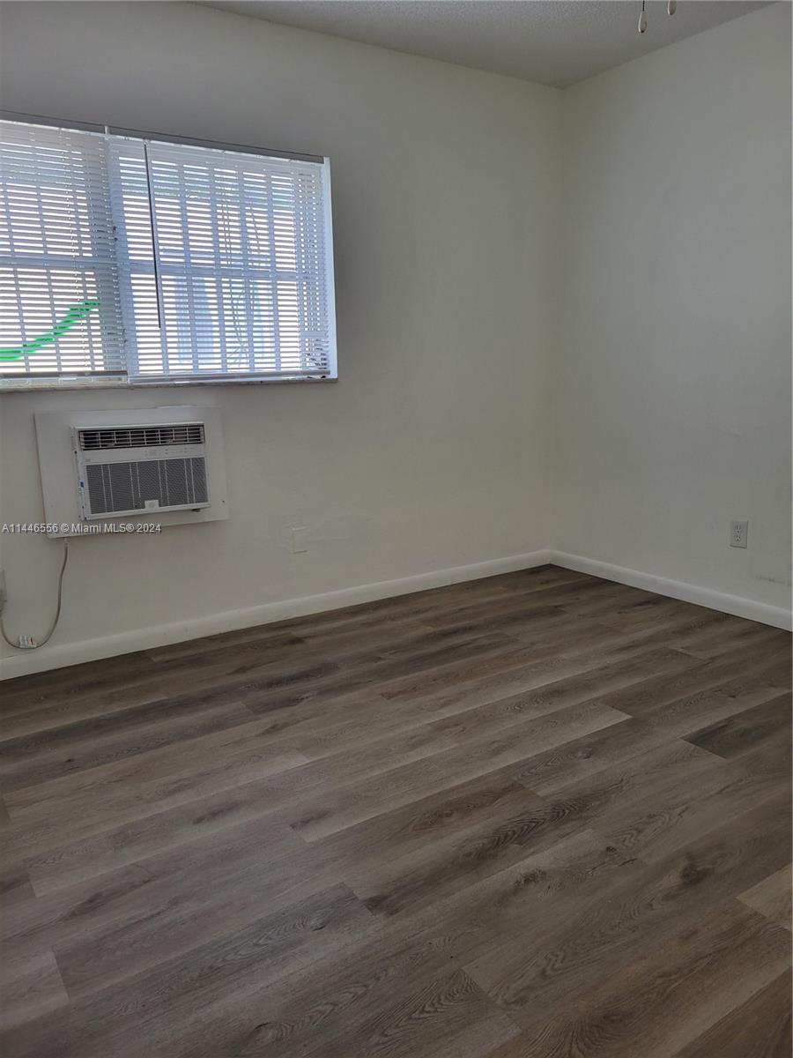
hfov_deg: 53.1
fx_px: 794
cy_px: 529
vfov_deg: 67.3
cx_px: 396
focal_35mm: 26
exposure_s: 1/120
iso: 80
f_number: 1.8
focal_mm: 5.4
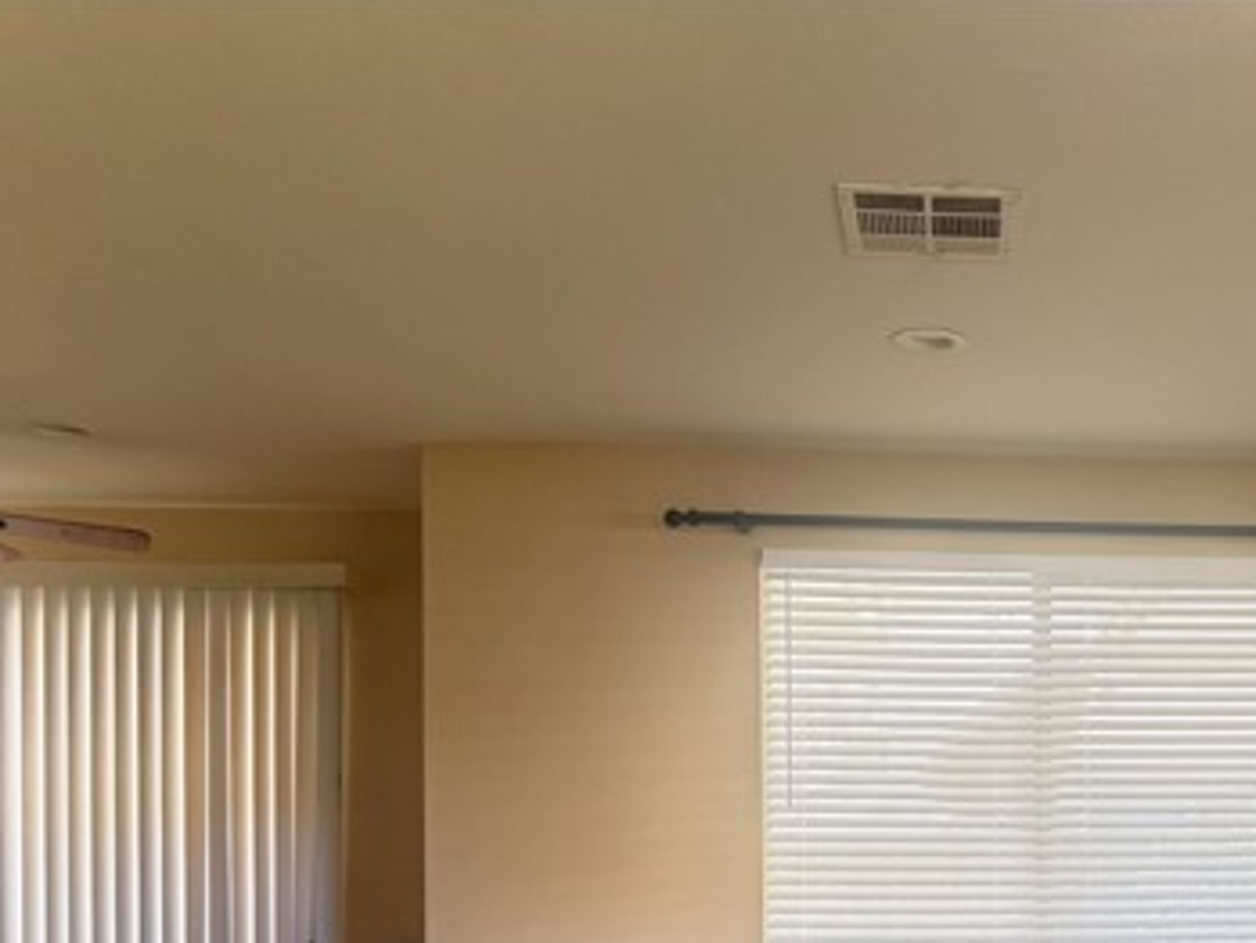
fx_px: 1597
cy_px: 860
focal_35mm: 44
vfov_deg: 31.3
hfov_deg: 40.4
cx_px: 1080
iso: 200
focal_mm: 6.76
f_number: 1.78
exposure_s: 1/60
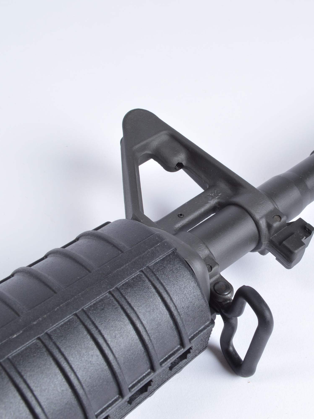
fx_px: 738
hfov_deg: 23.8
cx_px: 225
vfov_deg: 31.7
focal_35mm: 61
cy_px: 209
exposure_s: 1/125
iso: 100
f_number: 11
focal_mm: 28
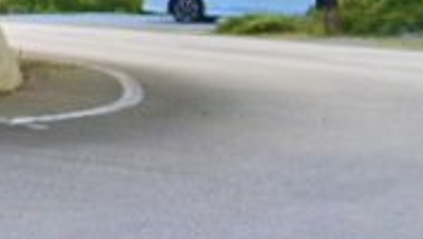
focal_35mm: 145
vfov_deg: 7.3
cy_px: -521
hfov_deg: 11.6
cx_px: -650
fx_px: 1628
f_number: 4
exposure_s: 1/200
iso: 100
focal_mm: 24
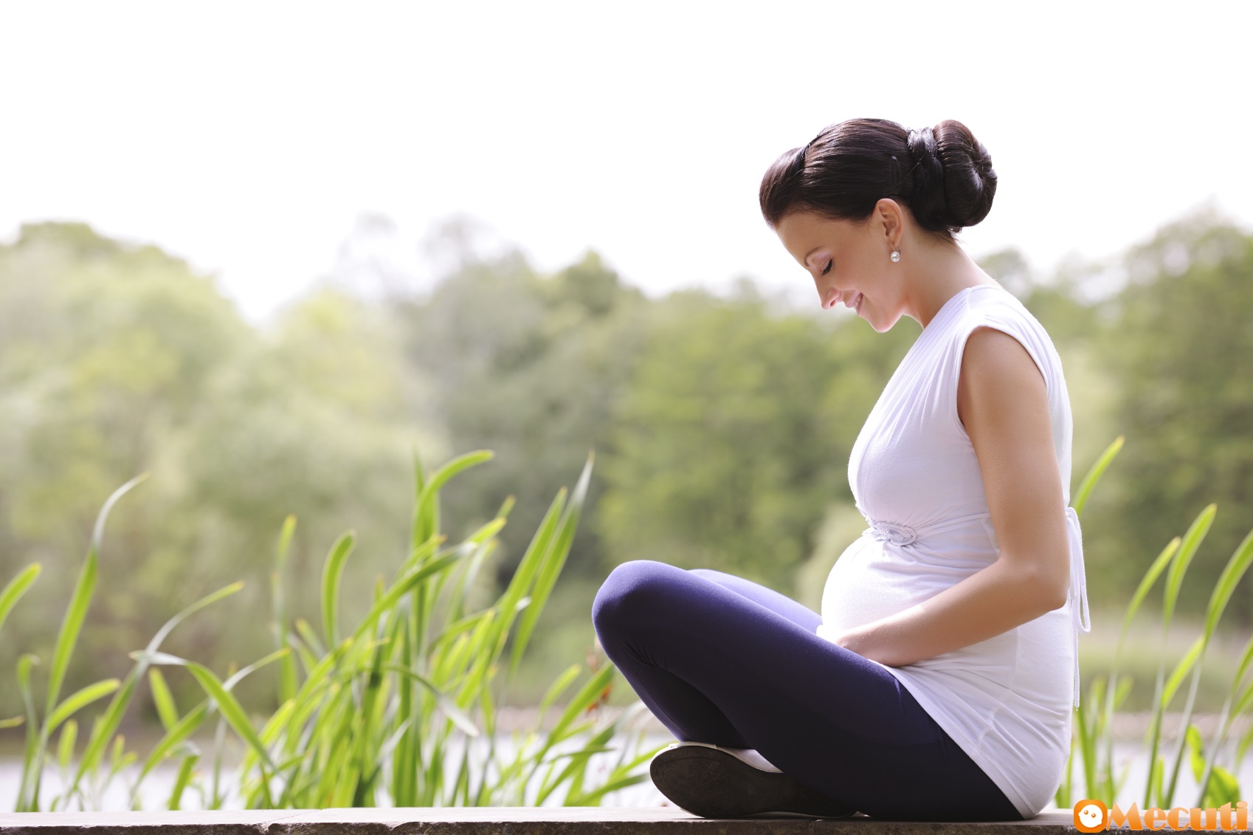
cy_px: 418
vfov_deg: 10.2
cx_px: 626
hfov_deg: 15.2
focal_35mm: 135
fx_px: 4697
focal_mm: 135
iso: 100
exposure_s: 1/125
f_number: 4.5
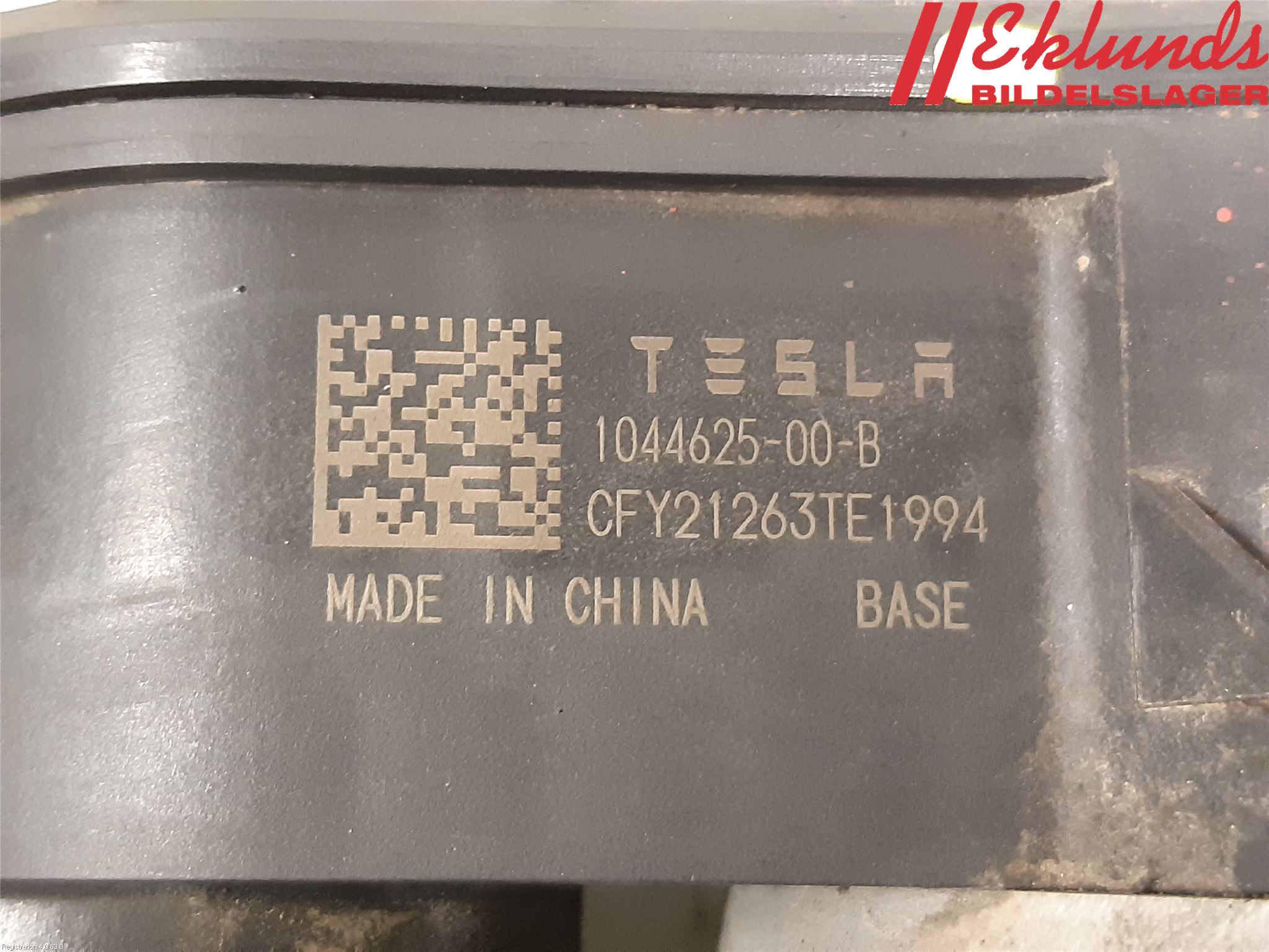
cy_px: 476
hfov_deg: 67.3
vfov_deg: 53.1
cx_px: 634
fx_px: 953
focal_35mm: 26
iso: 500
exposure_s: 1/20
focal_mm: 3.93
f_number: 1.7
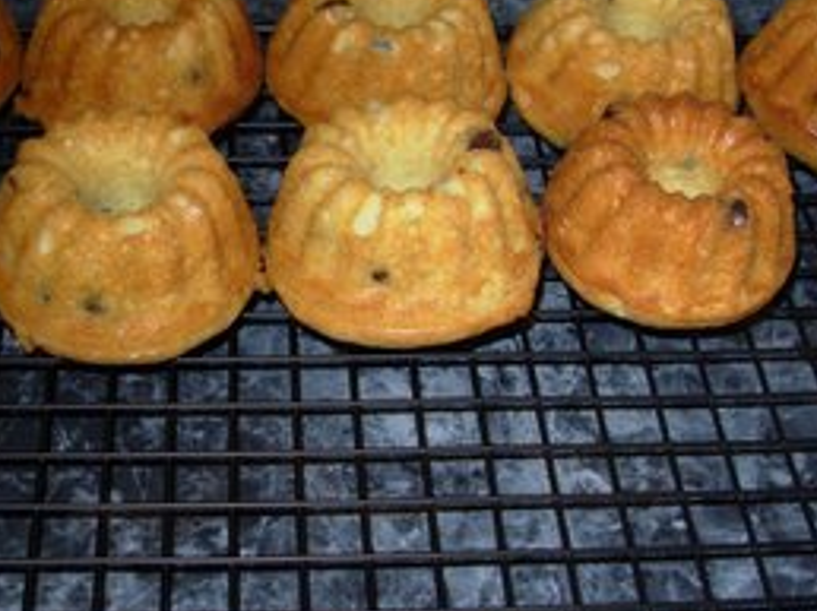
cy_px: 323
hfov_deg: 32.6
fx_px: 1391
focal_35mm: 59
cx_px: 304
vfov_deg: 24.8
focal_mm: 6.3
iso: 50
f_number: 2.9
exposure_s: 1/32
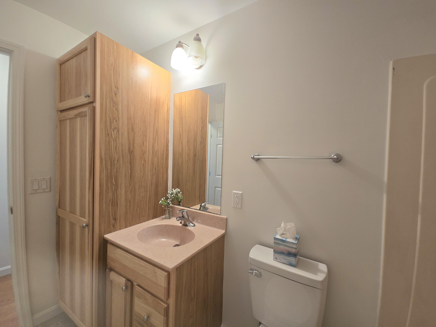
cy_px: 164
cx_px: 218
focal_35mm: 13
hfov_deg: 106.2
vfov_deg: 89.9
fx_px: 164
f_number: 2.2
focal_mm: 2.2
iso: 125
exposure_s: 1/60.2
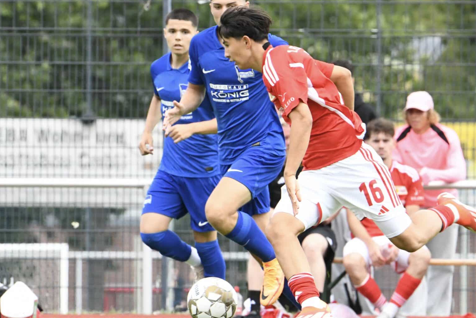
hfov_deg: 3.8
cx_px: 244
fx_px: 7128
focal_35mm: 539
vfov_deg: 2.6
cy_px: 160
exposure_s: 1/1600
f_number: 10
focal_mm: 400
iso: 4000
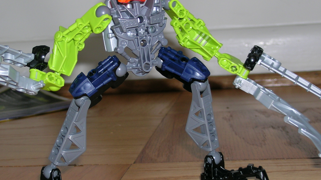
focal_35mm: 76
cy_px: 90
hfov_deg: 27.9
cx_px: 149
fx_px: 647
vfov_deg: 15.9
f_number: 3.5
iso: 50
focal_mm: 11.1
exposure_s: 1/60.1
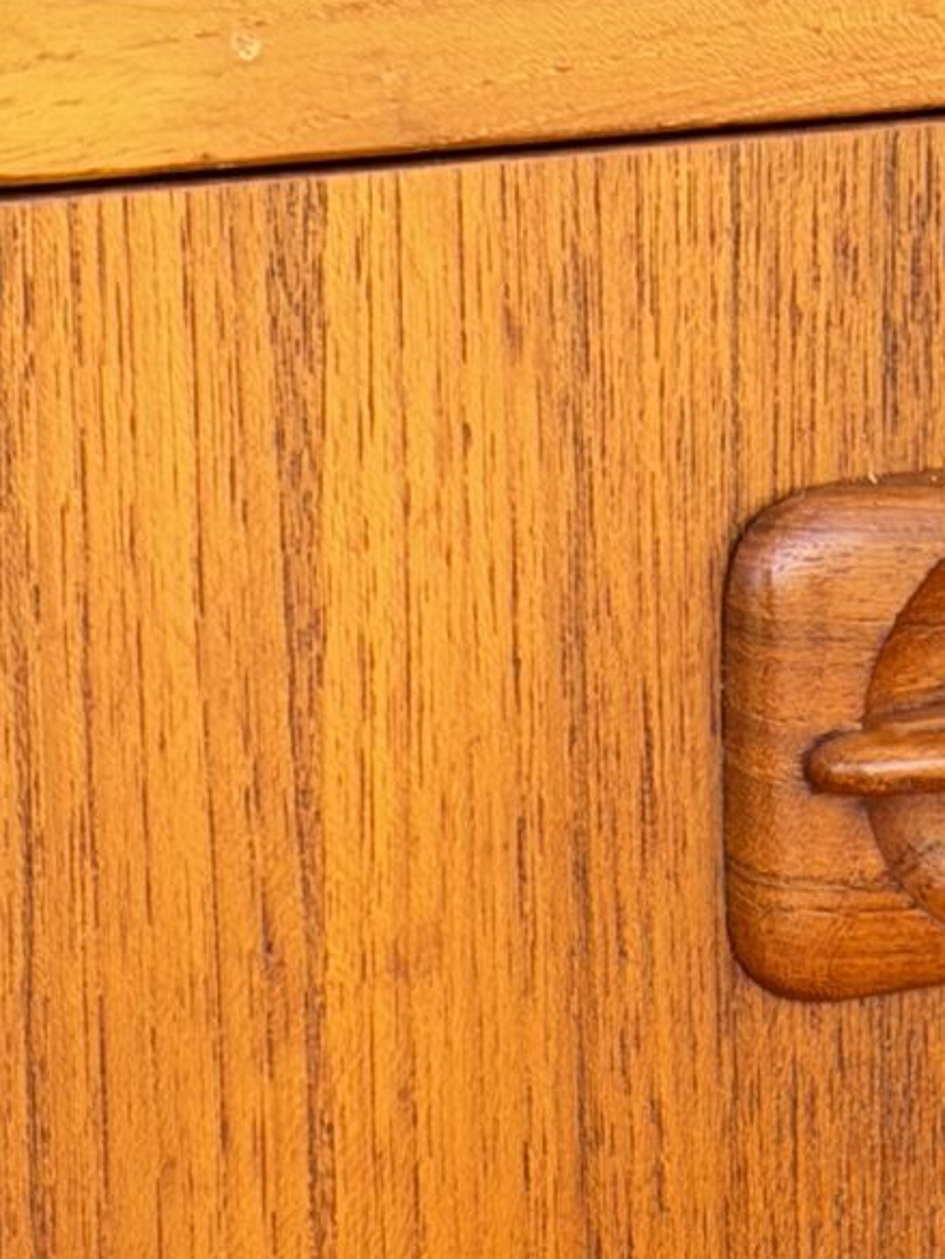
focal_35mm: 210
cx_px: 1169
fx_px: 7641
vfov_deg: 9.3
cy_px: 1608
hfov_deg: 7.0
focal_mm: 6.76
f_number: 1.78
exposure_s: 1/121
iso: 50
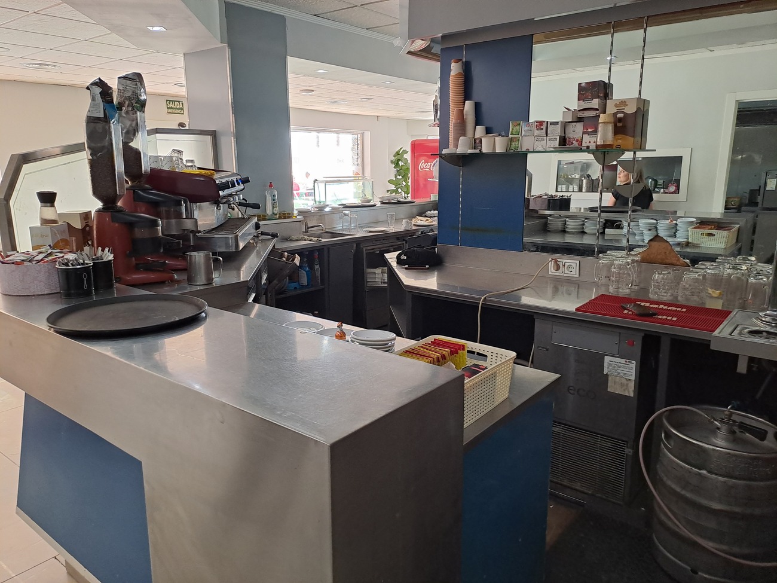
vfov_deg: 54.9
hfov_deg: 69.4
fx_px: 561
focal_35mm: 25
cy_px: 292
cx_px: 388
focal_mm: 4.65
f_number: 1.8
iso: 160
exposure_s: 1/50
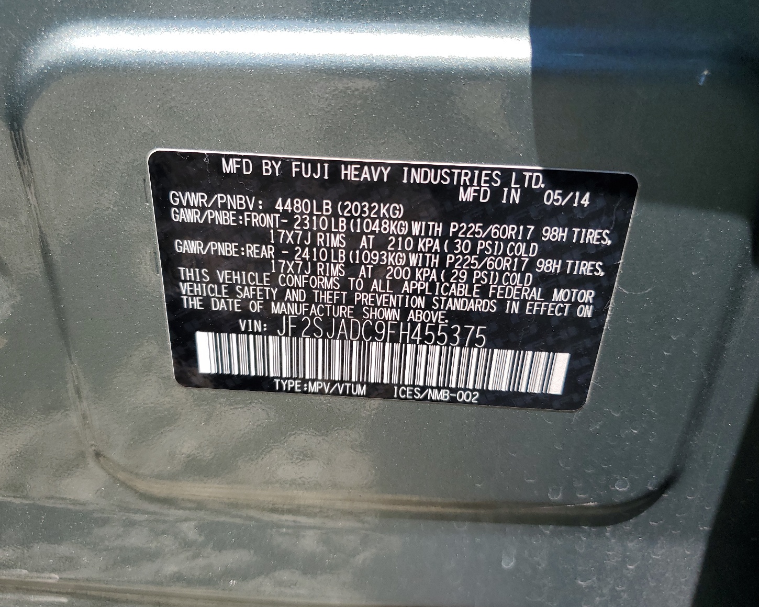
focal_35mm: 28
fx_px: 629
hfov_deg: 62.1
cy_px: 312
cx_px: 343
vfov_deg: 51.5
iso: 50
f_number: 1.5
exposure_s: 1/1111
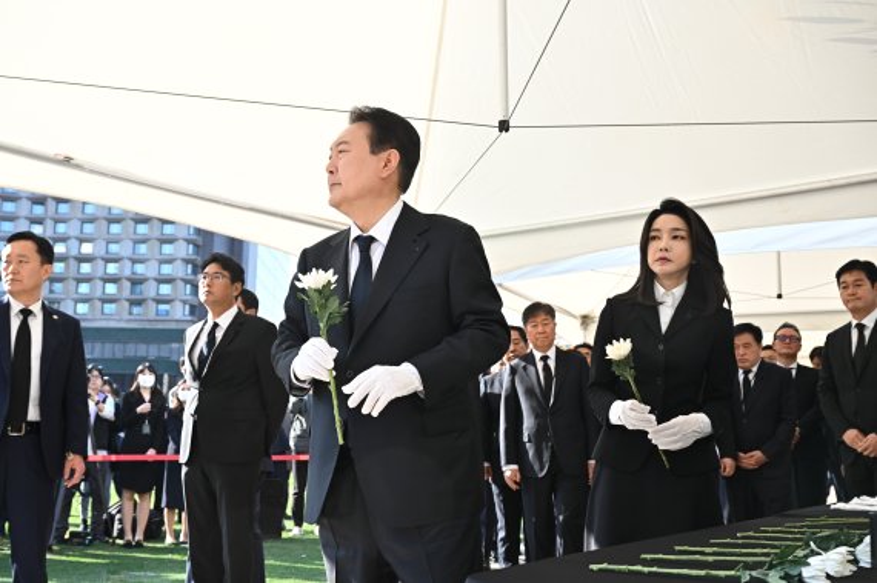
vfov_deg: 33.3
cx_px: 438
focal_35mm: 40
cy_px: 292
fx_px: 974
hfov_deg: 48.5
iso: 800
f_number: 6.3
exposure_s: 1/500
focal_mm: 40
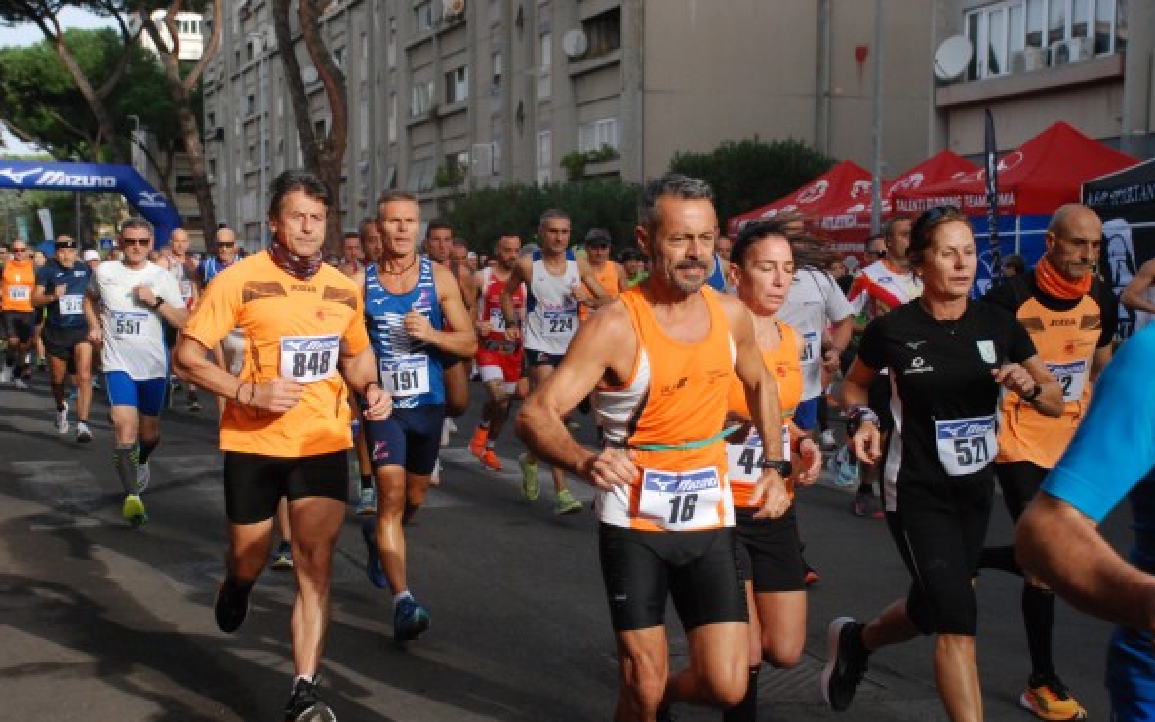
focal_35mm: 59
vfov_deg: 22.0
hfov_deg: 34.5
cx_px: 579
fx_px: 1857
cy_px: 362
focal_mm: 38
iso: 1000
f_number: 5.6
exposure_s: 1/1600
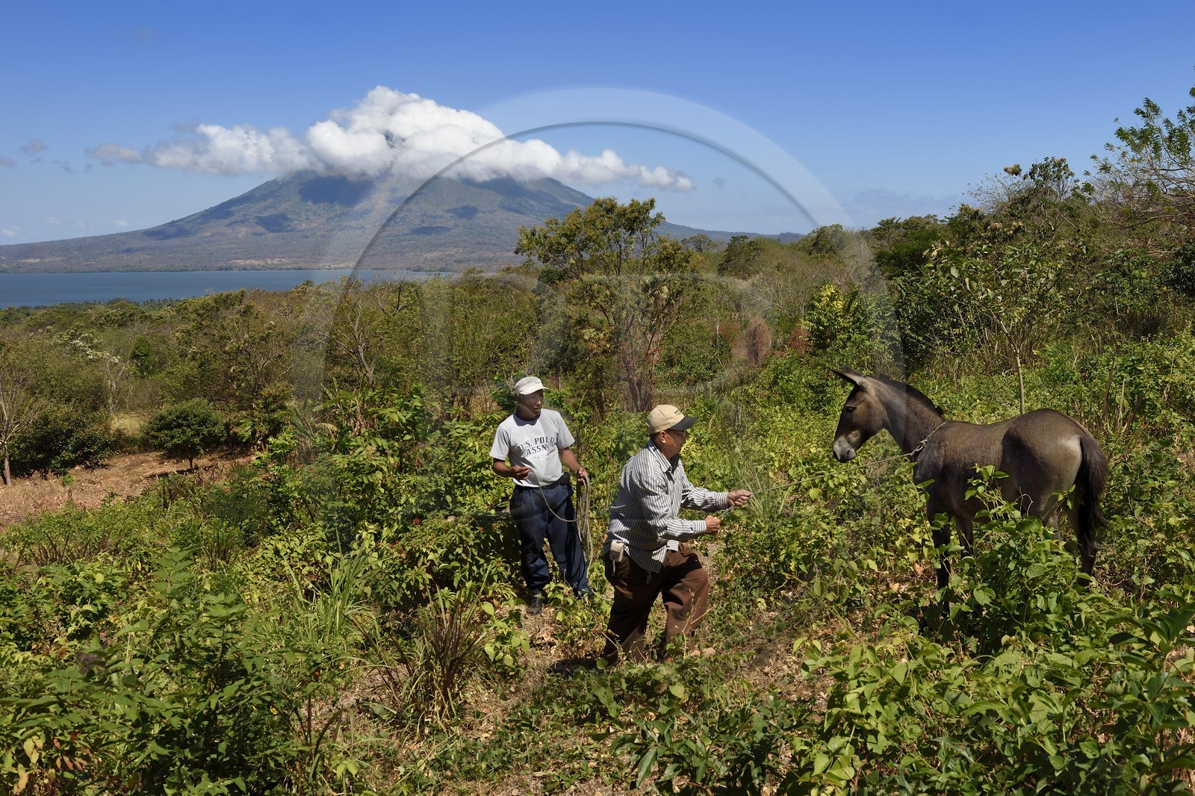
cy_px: 398
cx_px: 598
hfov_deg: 55.8
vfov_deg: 38.9
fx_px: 1128
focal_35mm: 34
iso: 200
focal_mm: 34
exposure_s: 1/400
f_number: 9
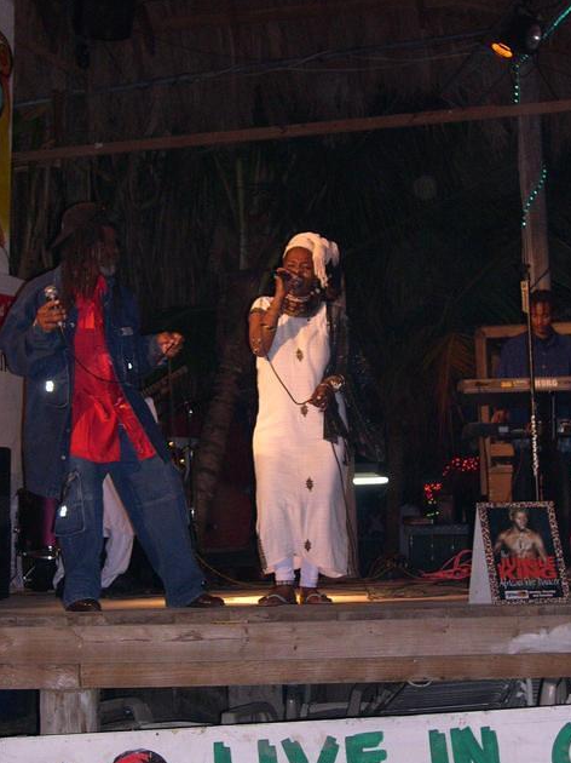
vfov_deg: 30.7
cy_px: 384
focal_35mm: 63
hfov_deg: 23.3
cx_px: 288
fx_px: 1387
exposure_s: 1/60
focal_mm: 13.2
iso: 400
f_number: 3.5
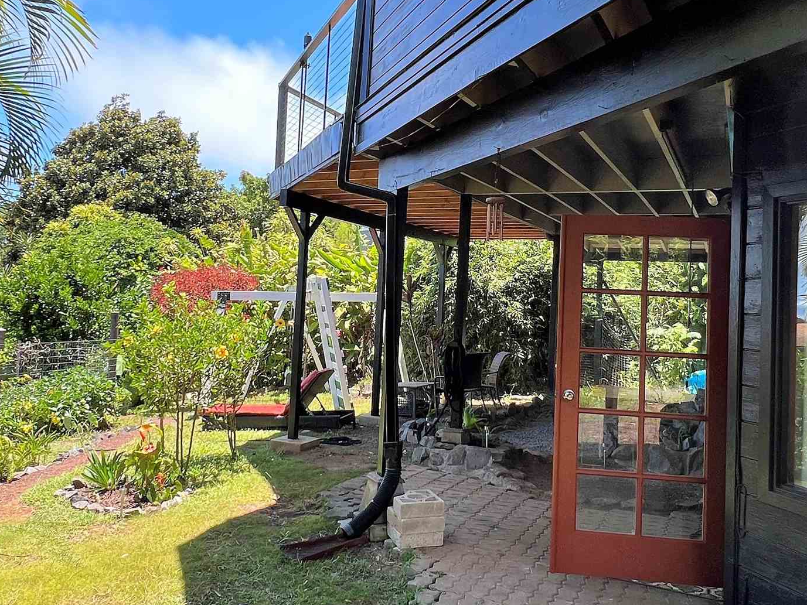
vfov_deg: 48.0
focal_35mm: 29
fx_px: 676
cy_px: 254
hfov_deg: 61.6
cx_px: 388
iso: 32
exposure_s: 1/359
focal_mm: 1.57
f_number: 1.8
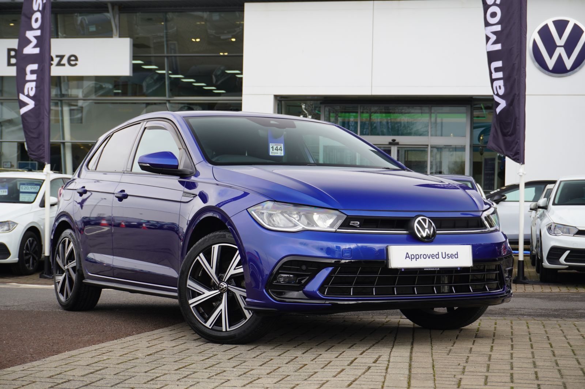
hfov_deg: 31.2
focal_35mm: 64
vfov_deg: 21.0
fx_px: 1047
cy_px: 194
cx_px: 292
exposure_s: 1/80
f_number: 6.3
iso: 100
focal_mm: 43
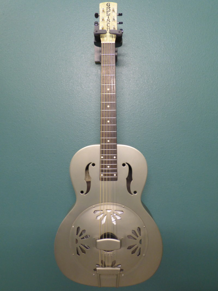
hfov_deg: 58.9
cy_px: 146
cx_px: 109
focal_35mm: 23
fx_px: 193
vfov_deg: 73.9
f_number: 3
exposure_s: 1/8
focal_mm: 4.11
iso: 320
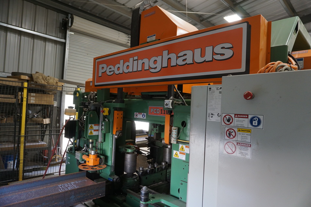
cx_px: 156
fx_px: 207
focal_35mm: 24
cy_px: 104
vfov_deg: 53.1
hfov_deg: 73.7
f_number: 4
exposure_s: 1/160
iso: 640
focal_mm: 16
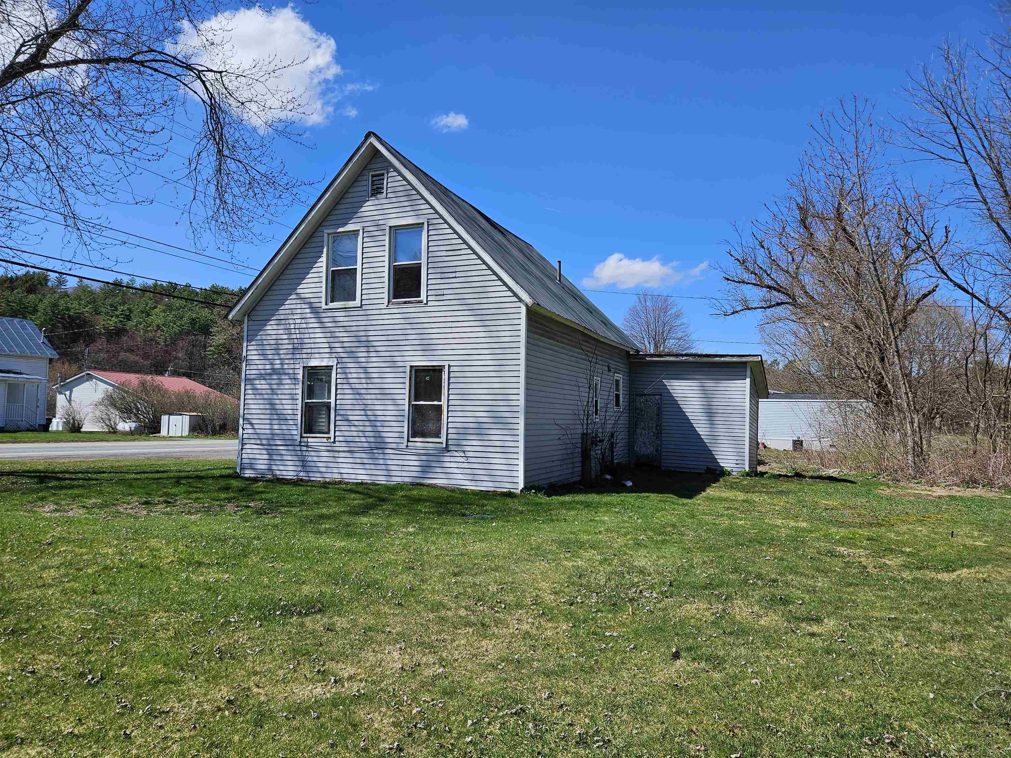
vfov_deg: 58.9
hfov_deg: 73.9
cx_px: 506
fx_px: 672
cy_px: 379
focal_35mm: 23
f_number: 1.8
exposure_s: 1/2192
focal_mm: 5.4
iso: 25
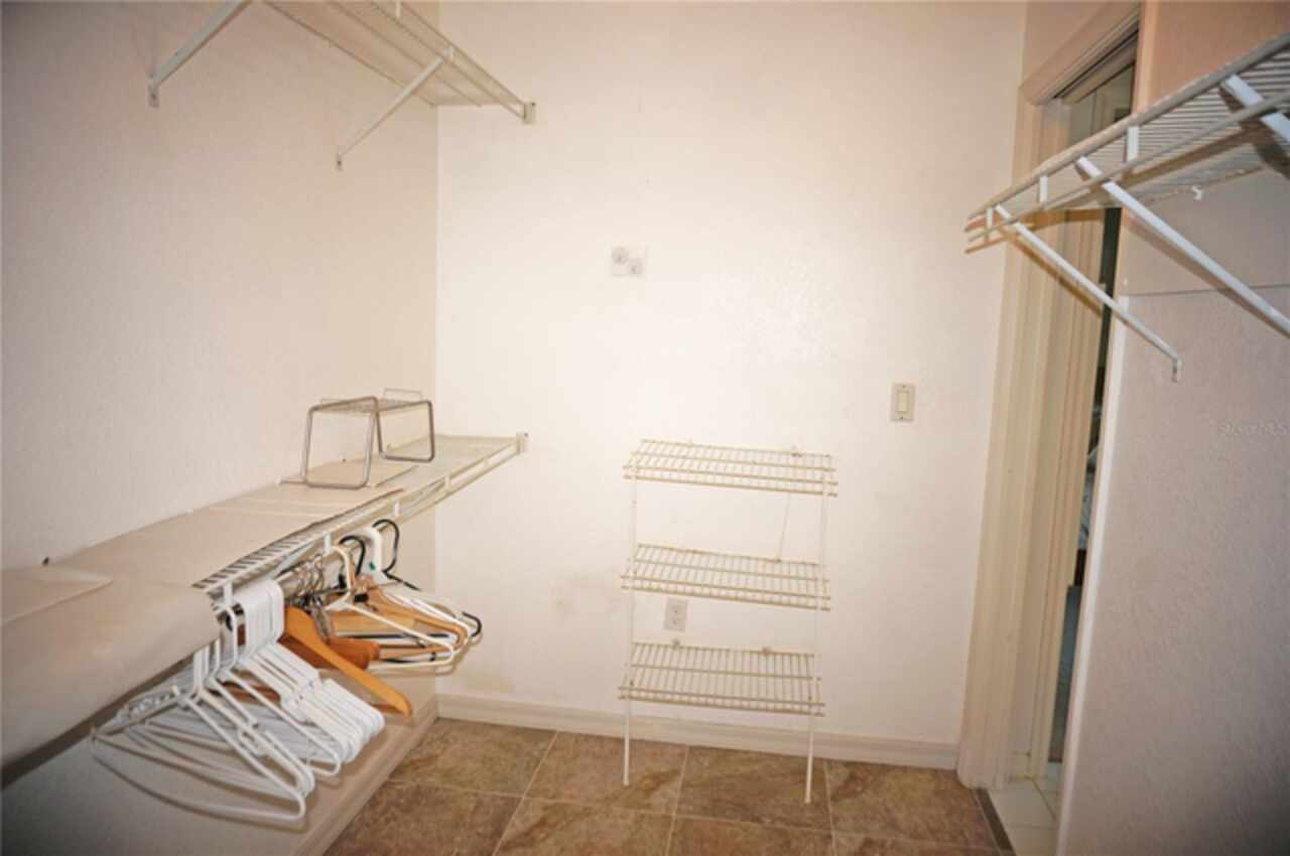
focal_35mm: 24
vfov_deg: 53.0
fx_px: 859
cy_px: 428
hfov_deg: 73.8
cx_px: 645
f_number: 4
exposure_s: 1/60
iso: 125
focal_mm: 16
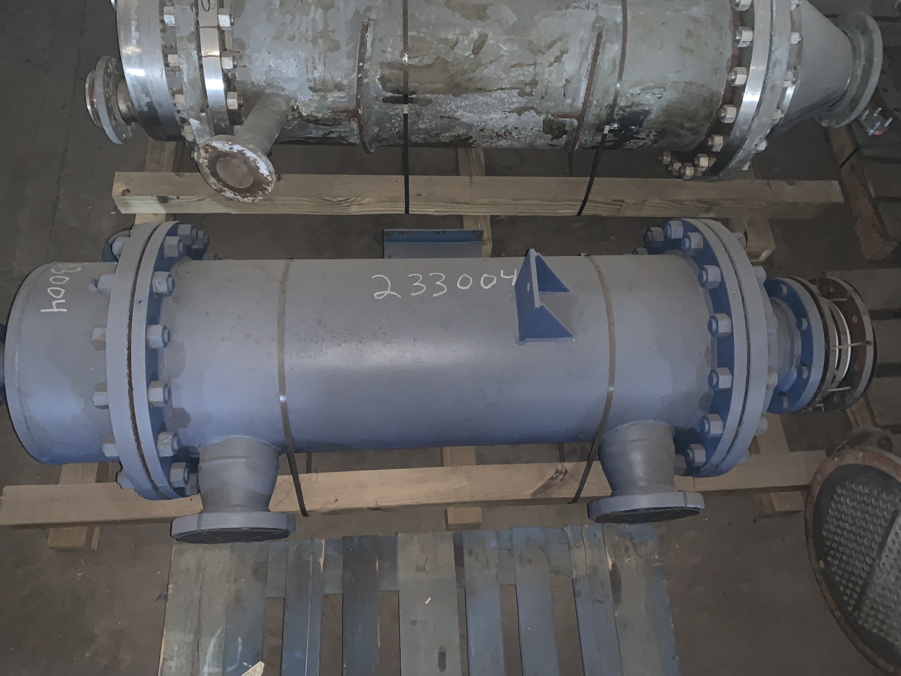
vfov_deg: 53.1
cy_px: 338
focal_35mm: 26
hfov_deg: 67.3
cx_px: 450
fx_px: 677
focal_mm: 4.25
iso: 320
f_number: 1.8
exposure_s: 1/4
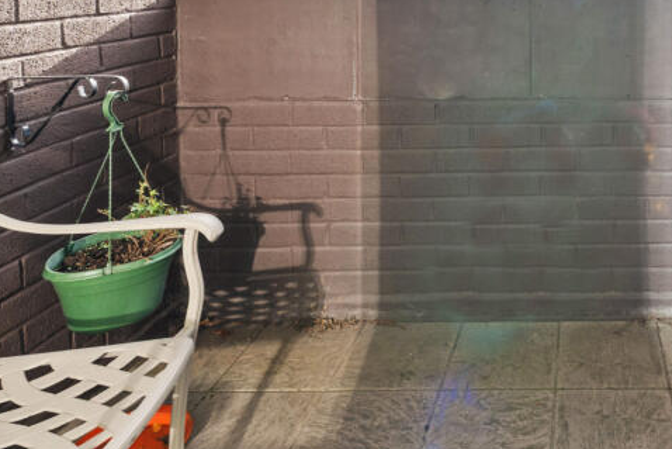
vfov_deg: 38.7
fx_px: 560
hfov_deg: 55.3
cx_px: 581
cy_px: 1
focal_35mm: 30
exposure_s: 1/125
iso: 640
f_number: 8
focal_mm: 14
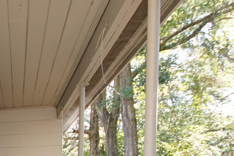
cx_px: -132
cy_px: 208
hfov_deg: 24.5
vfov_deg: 20.5
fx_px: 390
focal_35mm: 60
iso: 400
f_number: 4.5
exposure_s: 1/60
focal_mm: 12
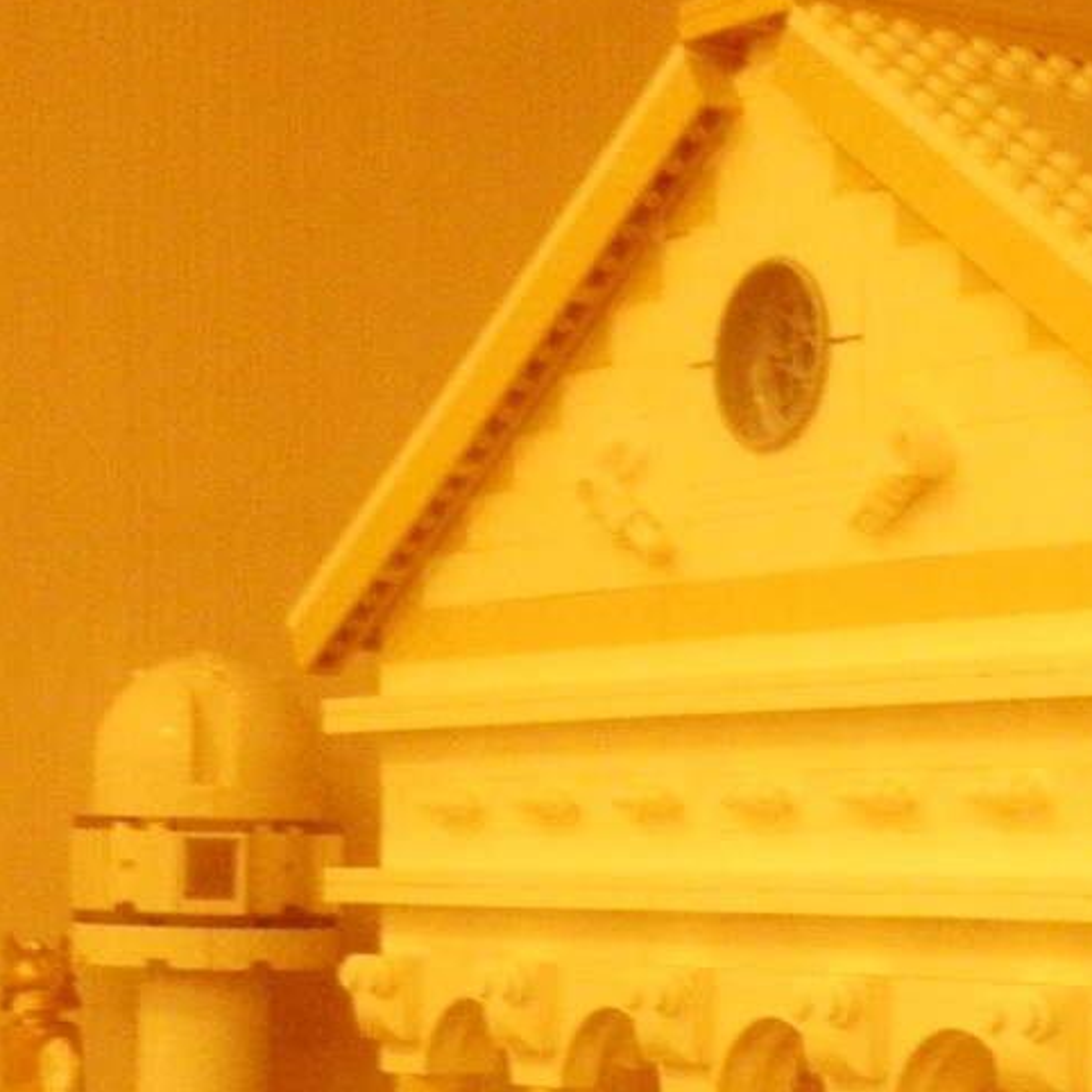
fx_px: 3747
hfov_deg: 16.4
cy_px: 1129
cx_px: 972
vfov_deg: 16.2
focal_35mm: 105
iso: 200
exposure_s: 1/25
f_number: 3.5
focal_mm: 5
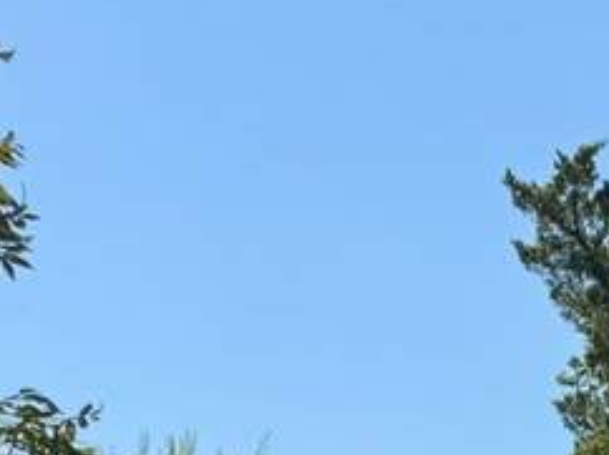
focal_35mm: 127
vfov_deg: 9.8
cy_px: 1189
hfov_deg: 12.7
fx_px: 2232
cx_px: 1369
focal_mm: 6.76
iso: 80
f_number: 1.78
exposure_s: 1/2174
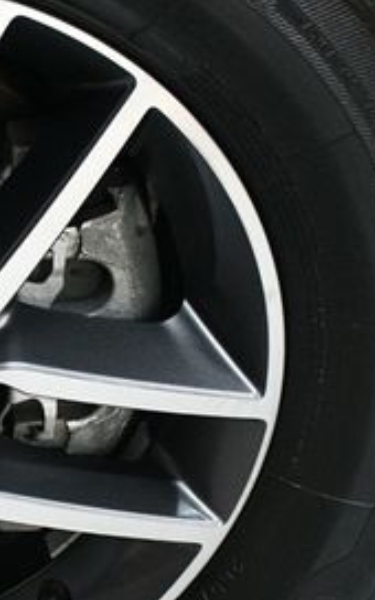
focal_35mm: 151
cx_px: -229
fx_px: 2469
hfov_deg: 8.4
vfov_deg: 13.8
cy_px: 379
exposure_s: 1/80
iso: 3200
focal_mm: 42
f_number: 4.5
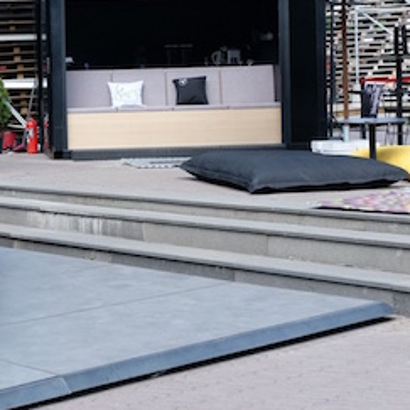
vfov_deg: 20.6
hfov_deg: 19.9
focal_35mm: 84
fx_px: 1126
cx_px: -13
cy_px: 135
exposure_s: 1/250
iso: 250
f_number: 4.5
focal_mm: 20.1
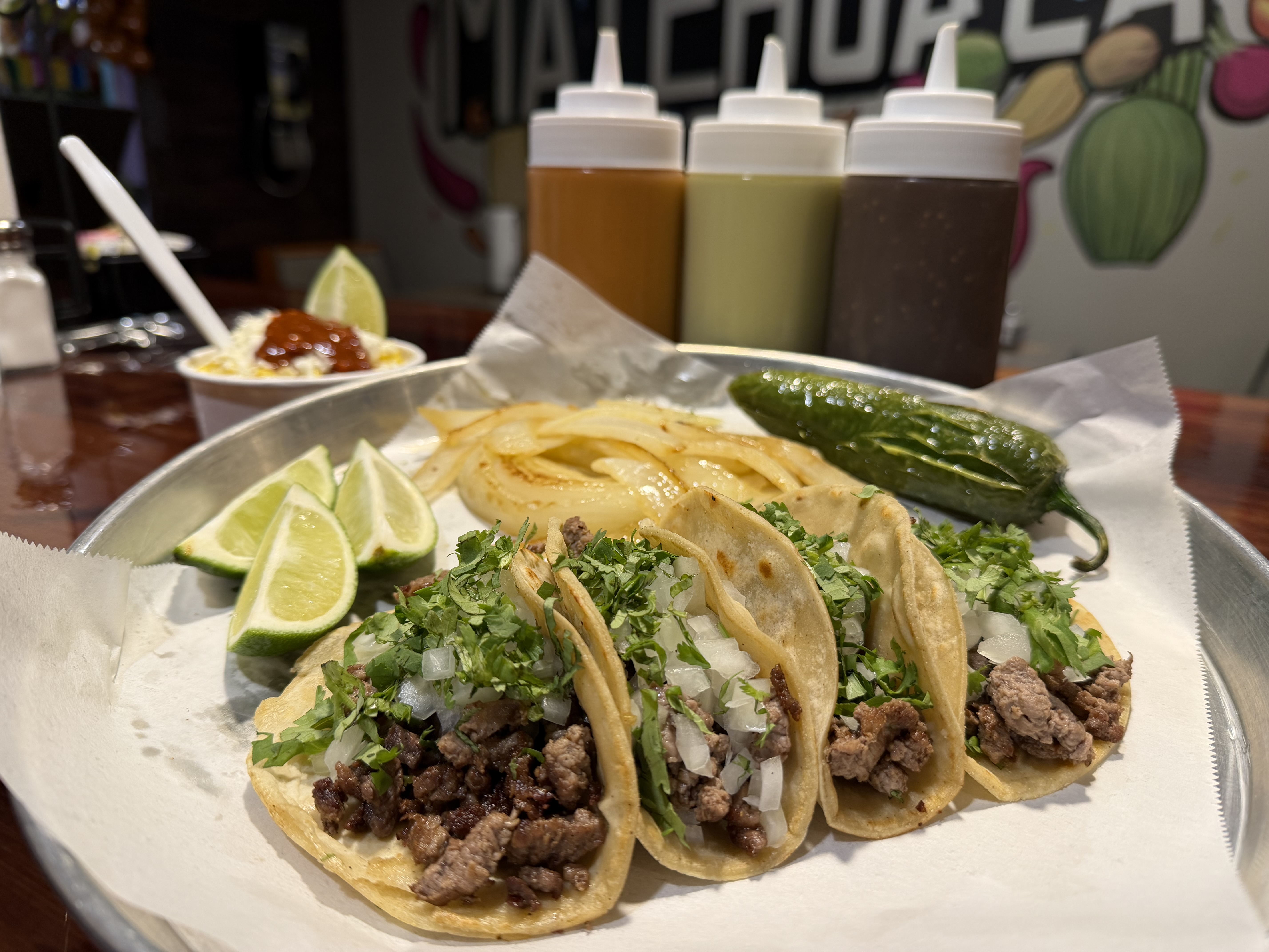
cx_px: 634
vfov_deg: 56.8
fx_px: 880
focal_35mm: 24
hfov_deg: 71.6
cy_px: 476
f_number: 1.78
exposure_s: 1/60
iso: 125
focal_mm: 6.76
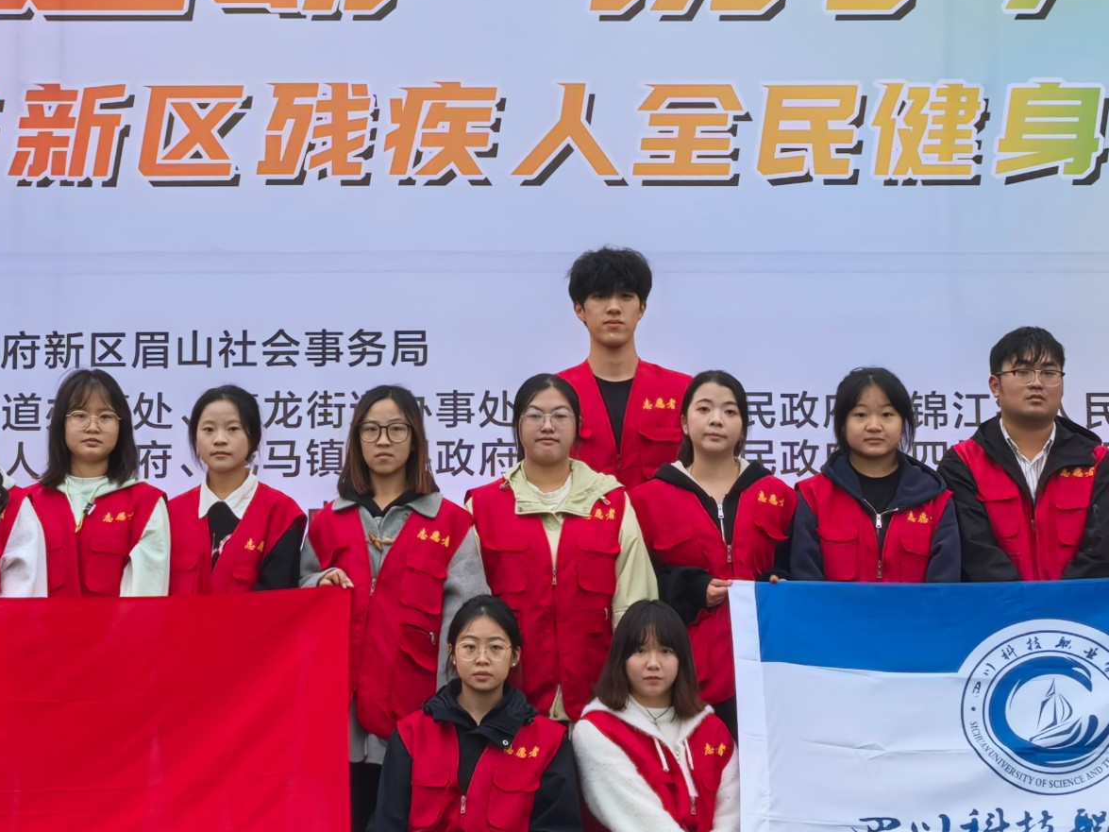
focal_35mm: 110
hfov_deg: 17.9
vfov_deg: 13.4
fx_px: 3524
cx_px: 516
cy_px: 198
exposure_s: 1/130
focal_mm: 6.98
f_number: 4
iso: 50
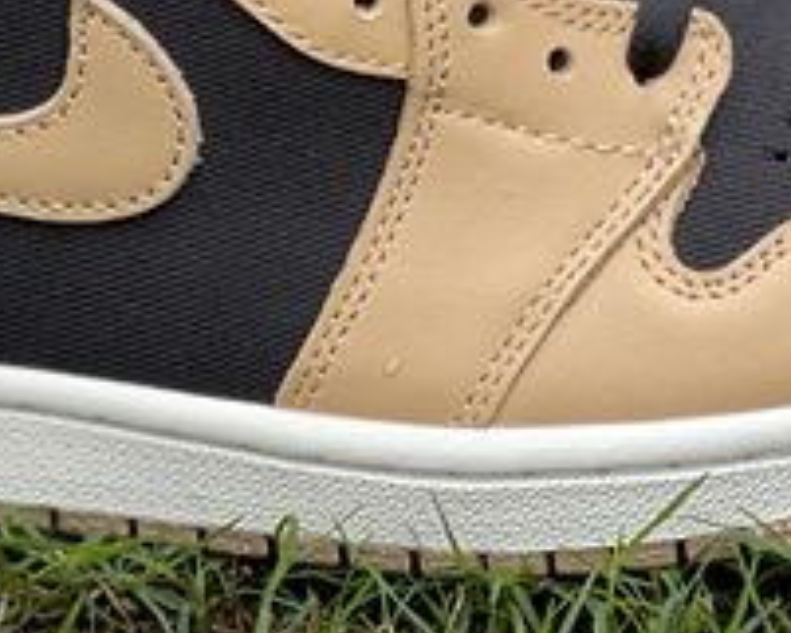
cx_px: 390
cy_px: -387
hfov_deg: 8.4
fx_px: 5387
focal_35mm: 230
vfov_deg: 6.6
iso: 25
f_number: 2.2
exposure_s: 1/121
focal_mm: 7.5
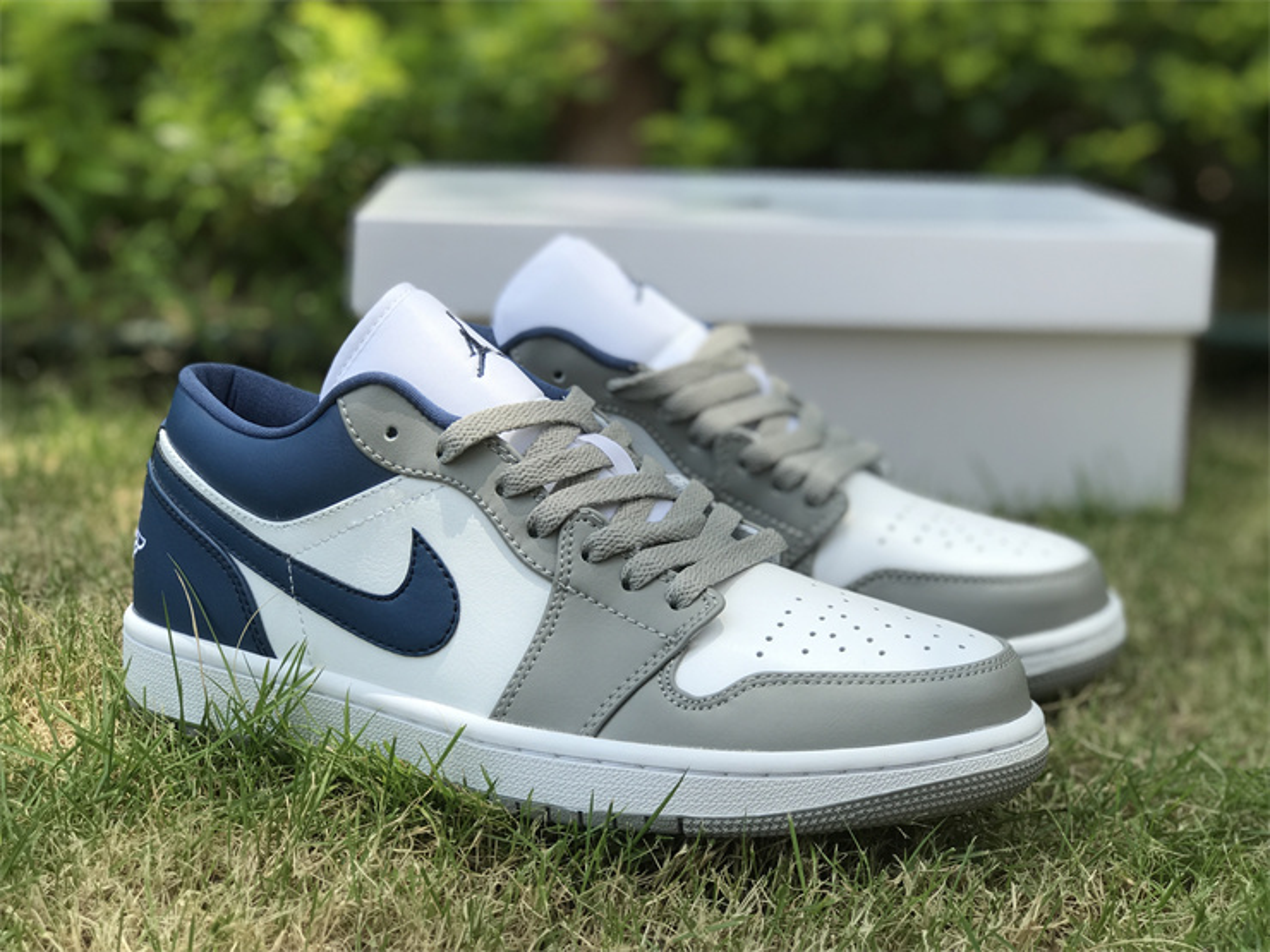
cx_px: 635
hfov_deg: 33.8
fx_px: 2091
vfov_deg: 25.7
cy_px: 476
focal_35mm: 57
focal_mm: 6.6
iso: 20
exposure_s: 1/276
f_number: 2.8
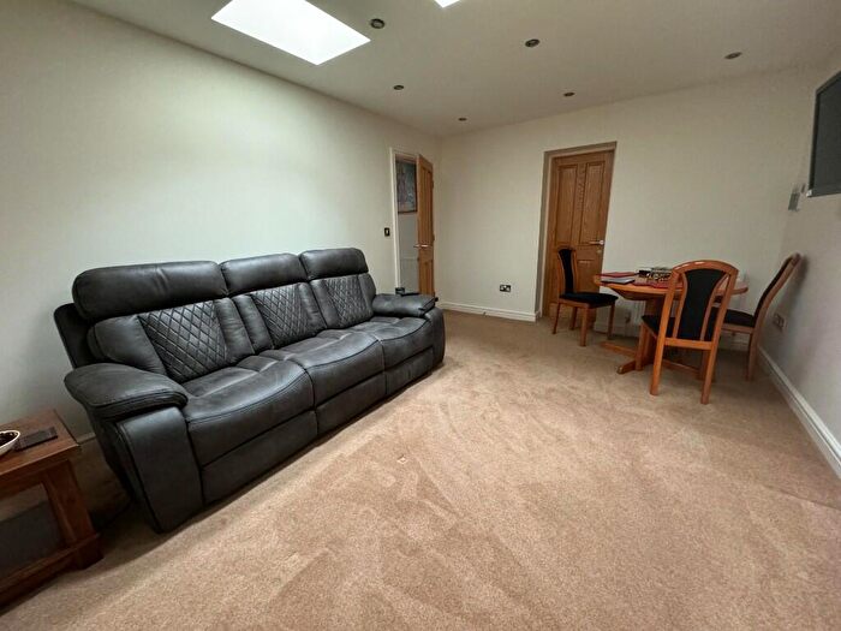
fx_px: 340
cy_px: 316
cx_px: 420
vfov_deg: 85.7
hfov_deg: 102.1
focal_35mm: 14
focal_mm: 2.22
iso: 800
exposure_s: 1/60
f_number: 2.2
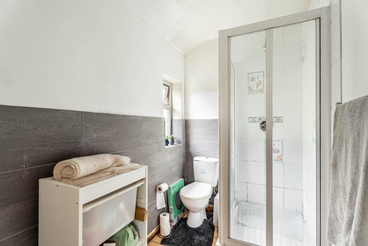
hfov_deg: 96.7
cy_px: 123
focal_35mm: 16
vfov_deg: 73.8
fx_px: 164
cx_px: 184
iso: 200
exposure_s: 1/15
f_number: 8
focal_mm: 16
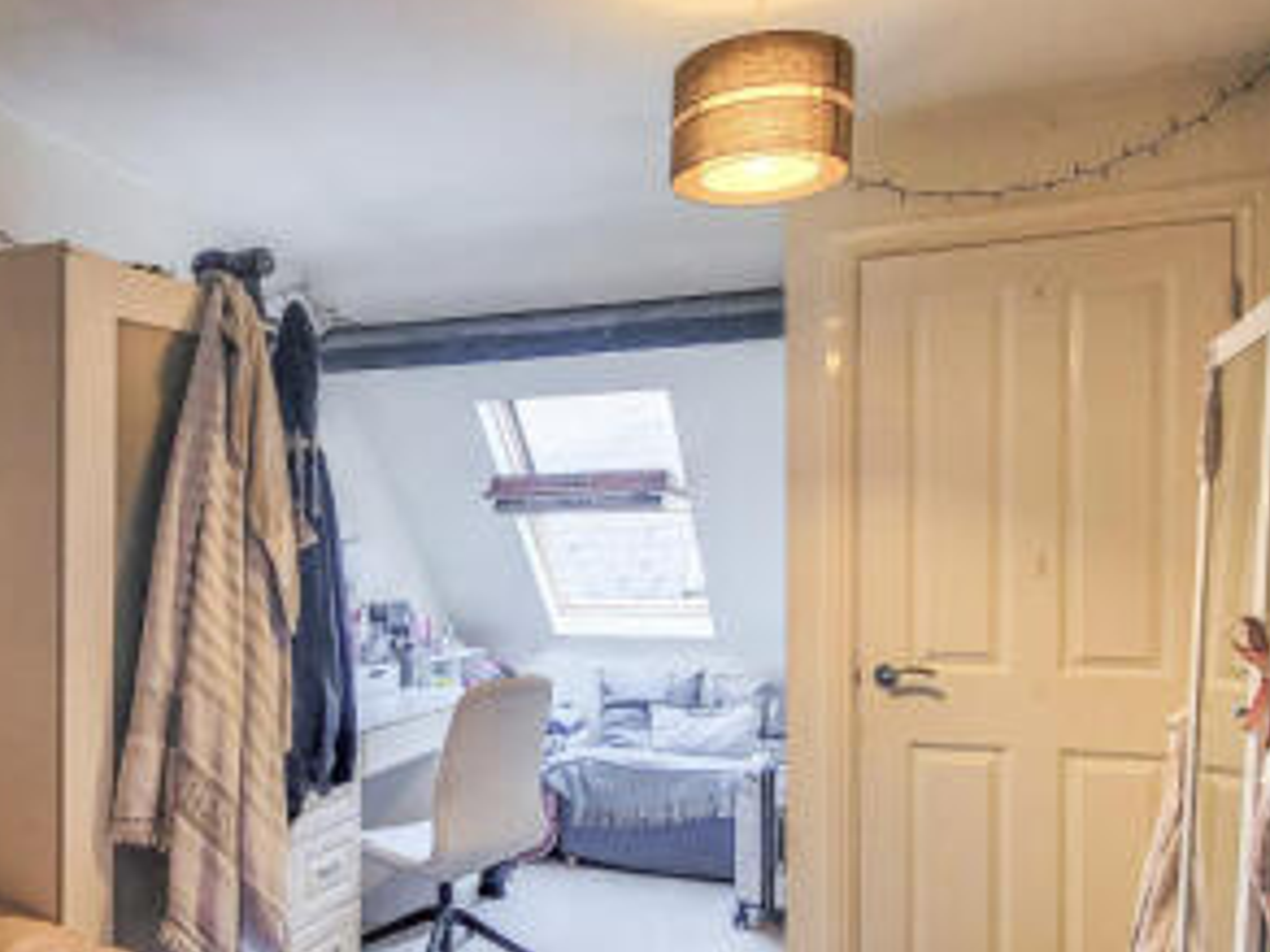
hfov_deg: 65.3
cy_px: 585
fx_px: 954
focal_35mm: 26
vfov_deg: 52.6
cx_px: 411
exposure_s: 1/50
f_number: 2.2
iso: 160
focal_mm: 2.2
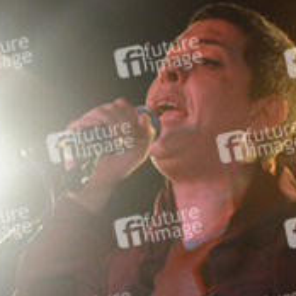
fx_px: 1383
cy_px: 185
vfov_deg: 12.2
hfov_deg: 12.2
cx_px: 113
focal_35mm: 143
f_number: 5
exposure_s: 1/25
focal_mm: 65
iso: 6400
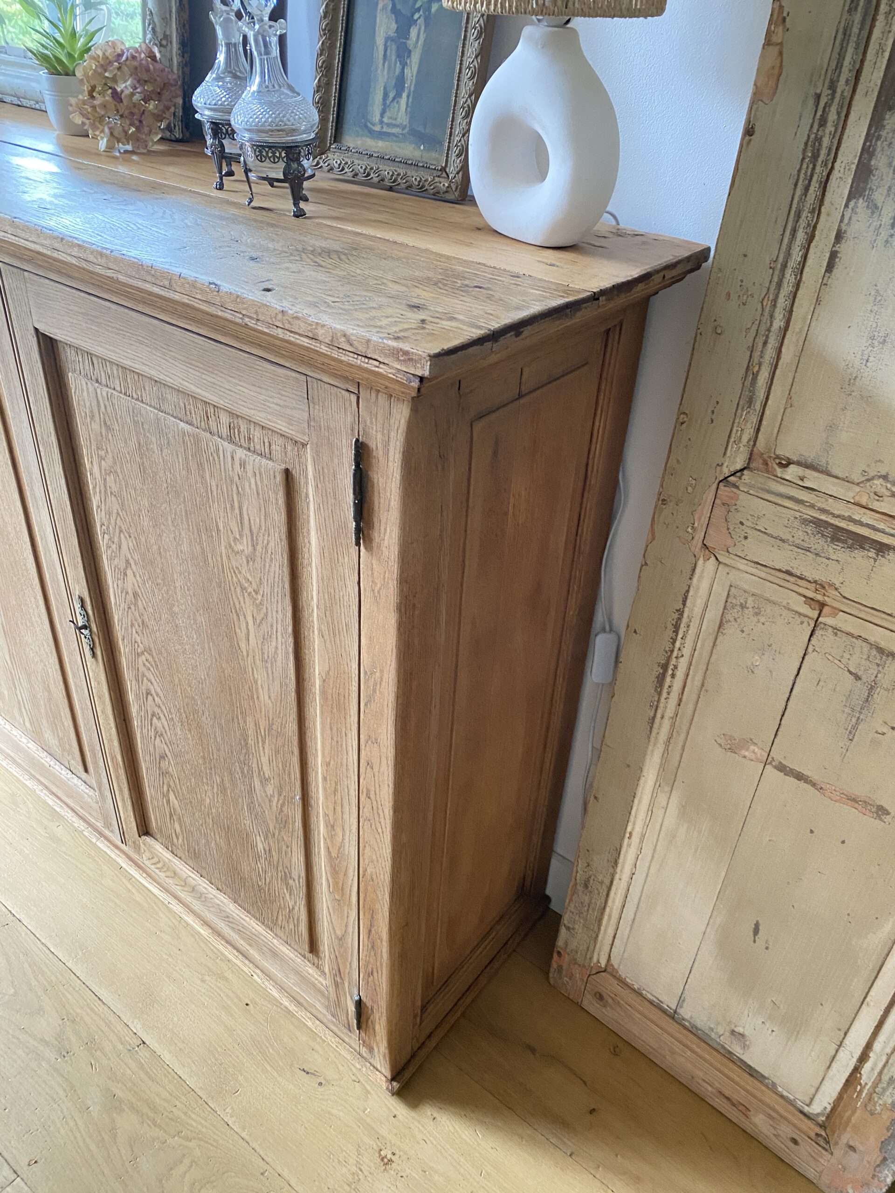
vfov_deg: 67.3
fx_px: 896
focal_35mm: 26
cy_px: 596
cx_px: 448
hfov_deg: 53.1
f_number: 1.8
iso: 500
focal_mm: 4.25
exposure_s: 1/41
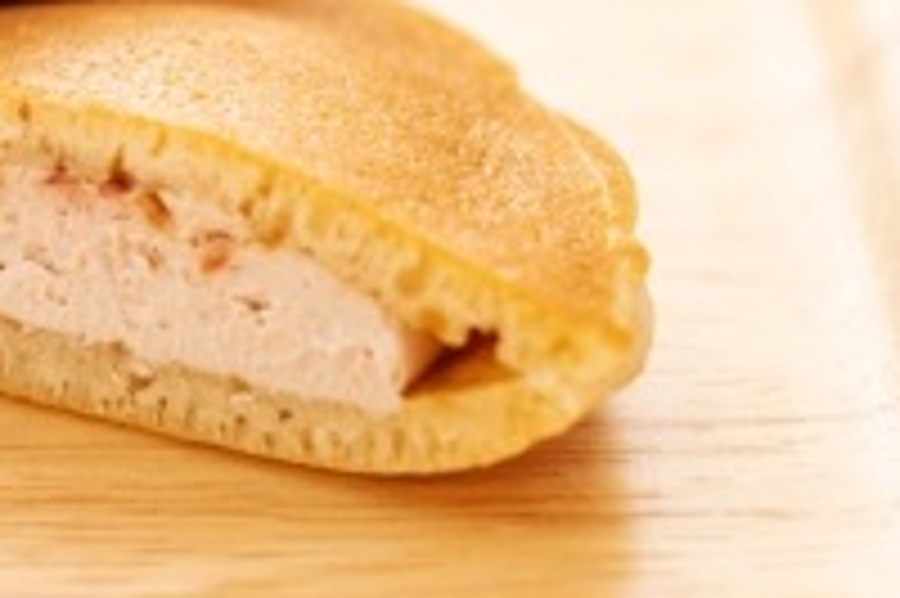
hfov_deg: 12.7
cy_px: 166
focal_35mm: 160
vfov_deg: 8.6
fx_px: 3997
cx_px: 14
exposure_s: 1/2000
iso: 400
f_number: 2
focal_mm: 50
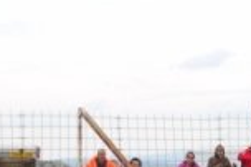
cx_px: 193
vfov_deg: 6.8
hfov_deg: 10.5
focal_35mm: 196
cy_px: 321
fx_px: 1366
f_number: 4.5
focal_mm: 31
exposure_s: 1/800
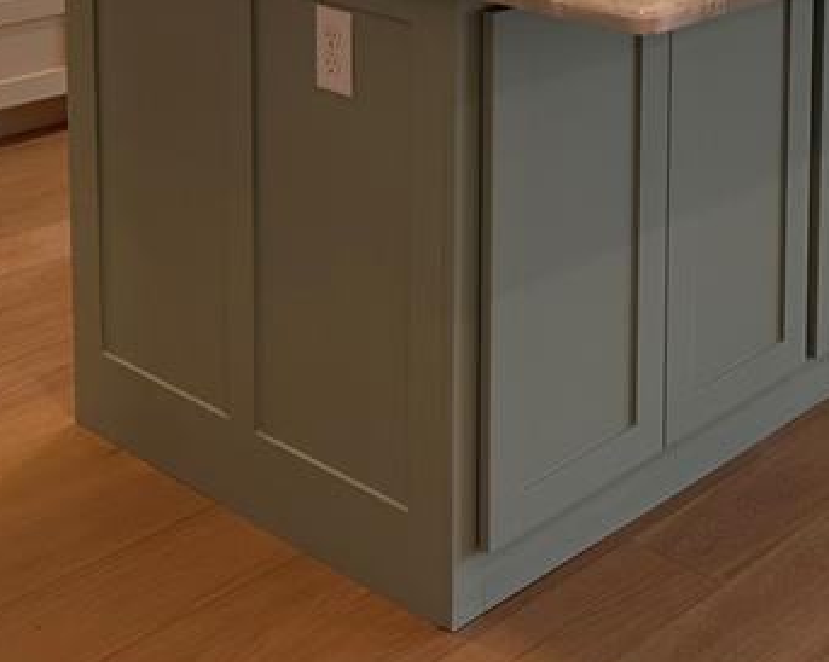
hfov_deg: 26.2
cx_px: 756
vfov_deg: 20.0
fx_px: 1716
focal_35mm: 70
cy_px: -198
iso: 80
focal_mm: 6.86
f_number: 1.78
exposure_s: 1/121
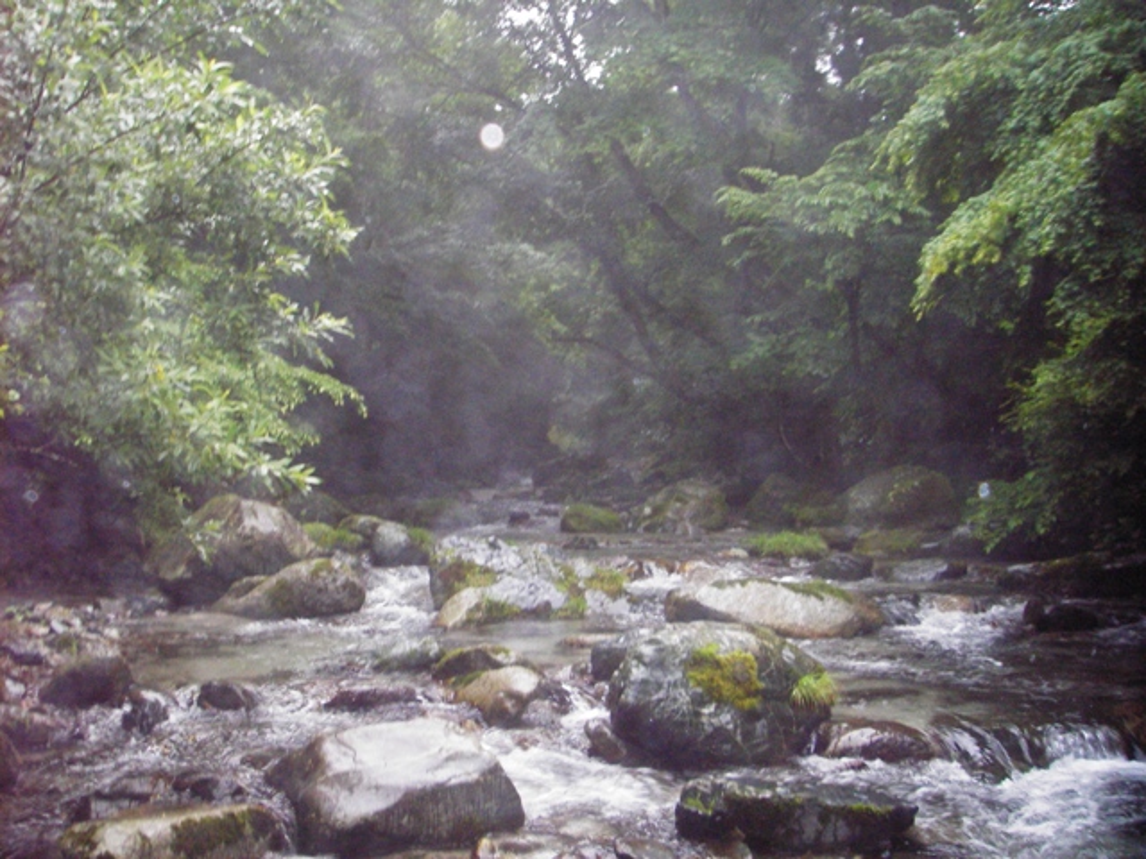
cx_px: 573
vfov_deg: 37.7
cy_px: 430
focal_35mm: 38
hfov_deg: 49.0
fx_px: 1258
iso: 200
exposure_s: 1/30
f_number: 3.3
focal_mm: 6.3
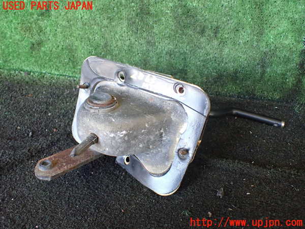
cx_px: 152
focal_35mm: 30
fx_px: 264
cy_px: 114
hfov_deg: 60.0
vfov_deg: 46.8
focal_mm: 5.4
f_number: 2.3
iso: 640
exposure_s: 1/125
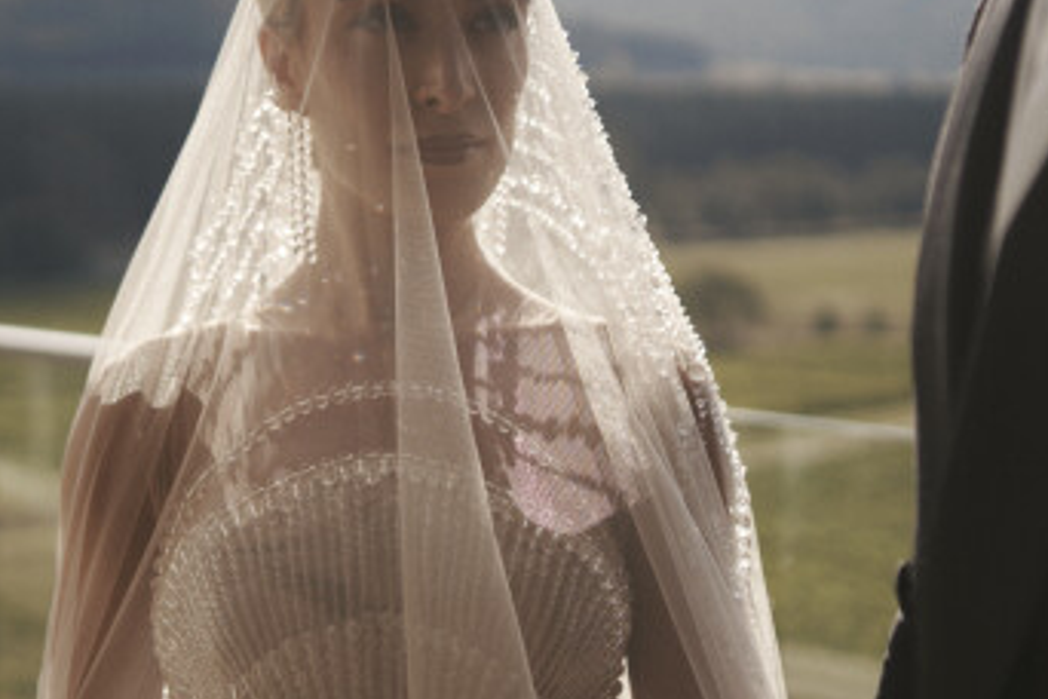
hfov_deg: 22.1
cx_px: 389
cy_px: 319
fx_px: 2678
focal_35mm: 92
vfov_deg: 14.9
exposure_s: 1/3200
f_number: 2
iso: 100
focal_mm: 35
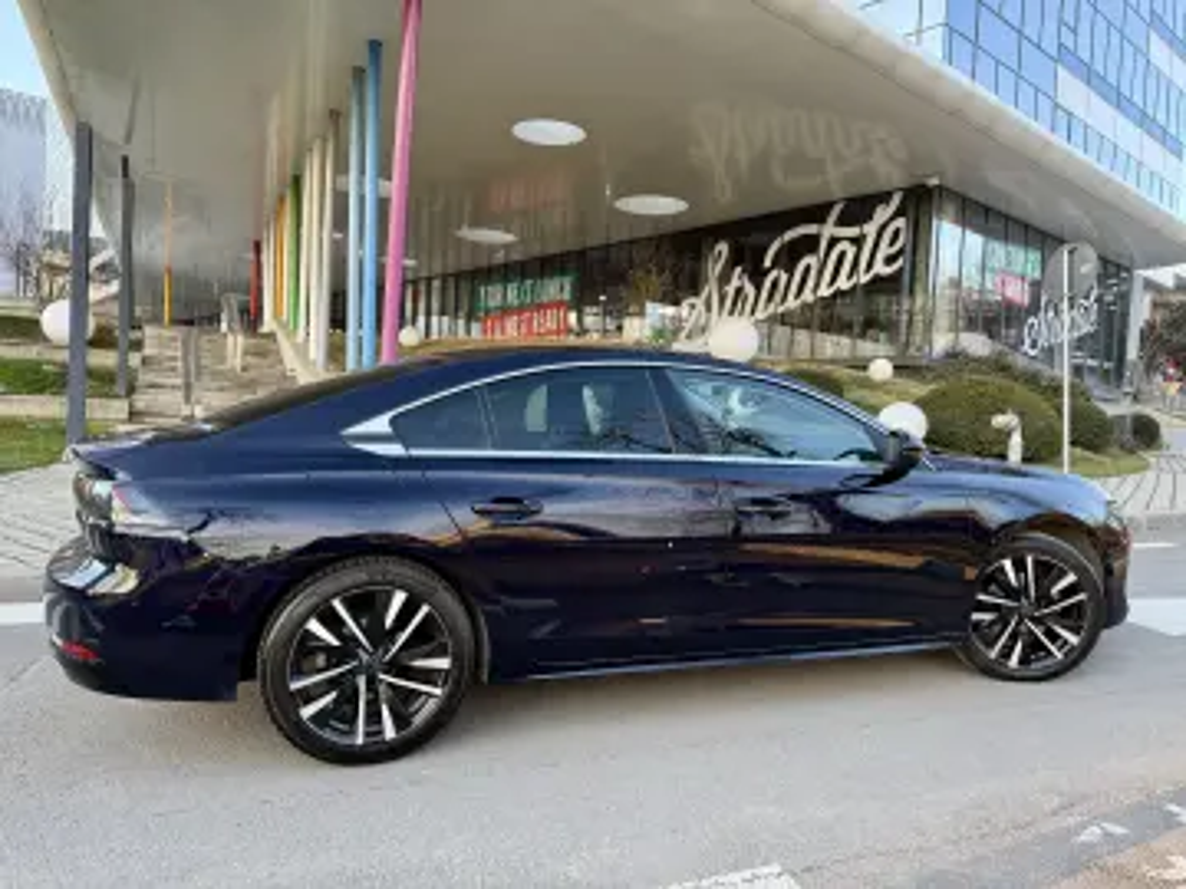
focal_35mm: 24
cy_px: 444
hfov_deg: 71.6
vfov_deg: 56.8
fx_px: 822
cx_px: 593
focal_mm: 6.76
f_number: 1.78
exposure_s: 1/189
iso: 125
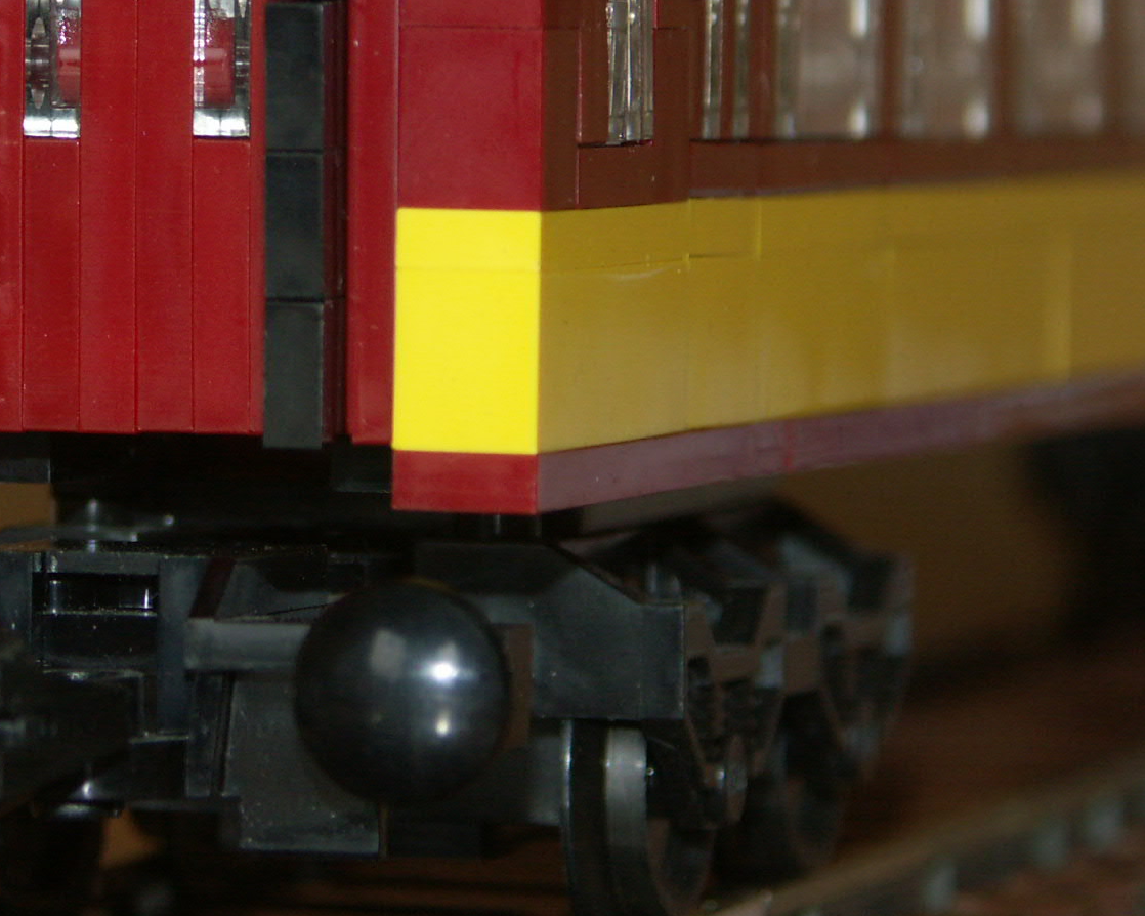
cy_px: 261
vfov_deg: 4.9
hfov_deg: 6.2
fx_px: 10605
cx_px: 230
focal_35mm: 313
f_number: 3.2
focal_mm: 35.64
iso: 100
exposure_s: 1/125
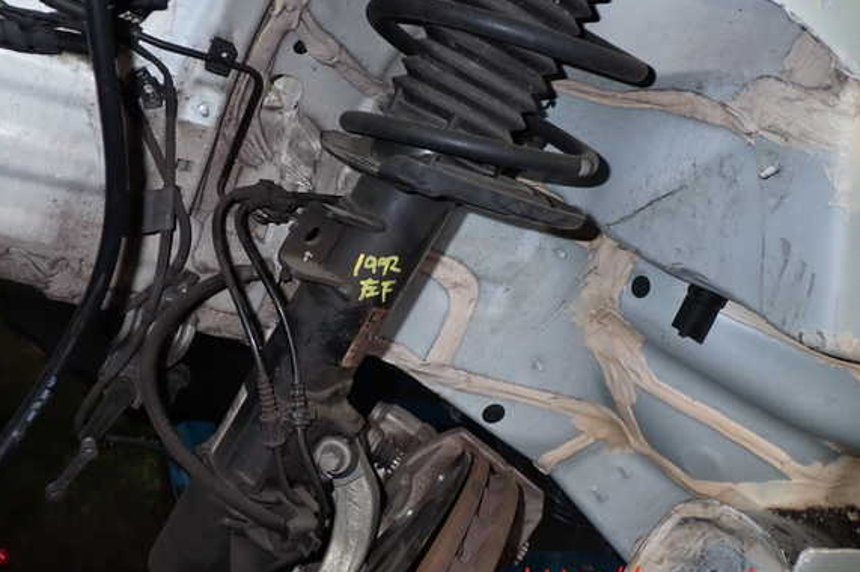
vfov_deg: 37.8
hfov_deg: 54.4
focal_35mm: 35
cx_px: 413
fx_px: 836
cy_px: 263
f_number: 2.4
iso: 200
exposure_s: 1/30
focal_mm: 5.79
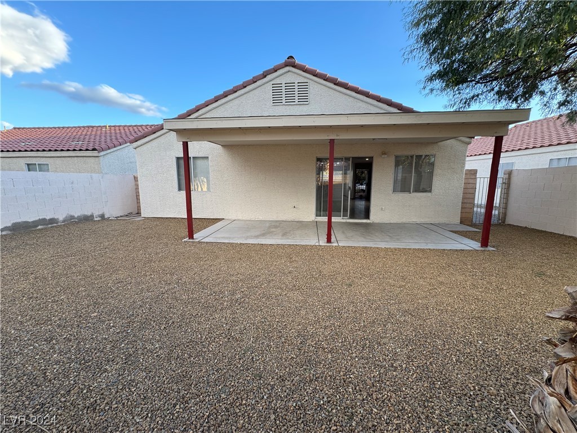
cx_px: 288
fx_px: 233
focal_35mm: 14
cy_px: 216
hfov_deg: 102.1
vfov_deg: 85.7
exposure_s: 1/99
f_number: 2.2
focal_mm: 2.22
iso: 40
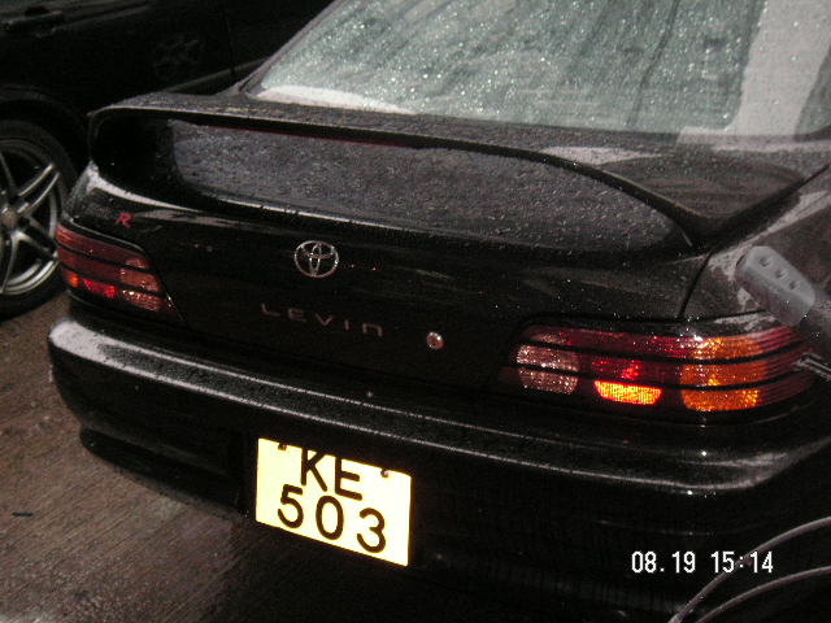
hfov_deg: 33.2
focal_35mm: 58
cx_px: 416
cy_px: 312
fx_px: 1392
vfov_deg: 25.2
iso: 160
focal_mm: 9.7
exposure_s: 1/60
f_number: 3.7
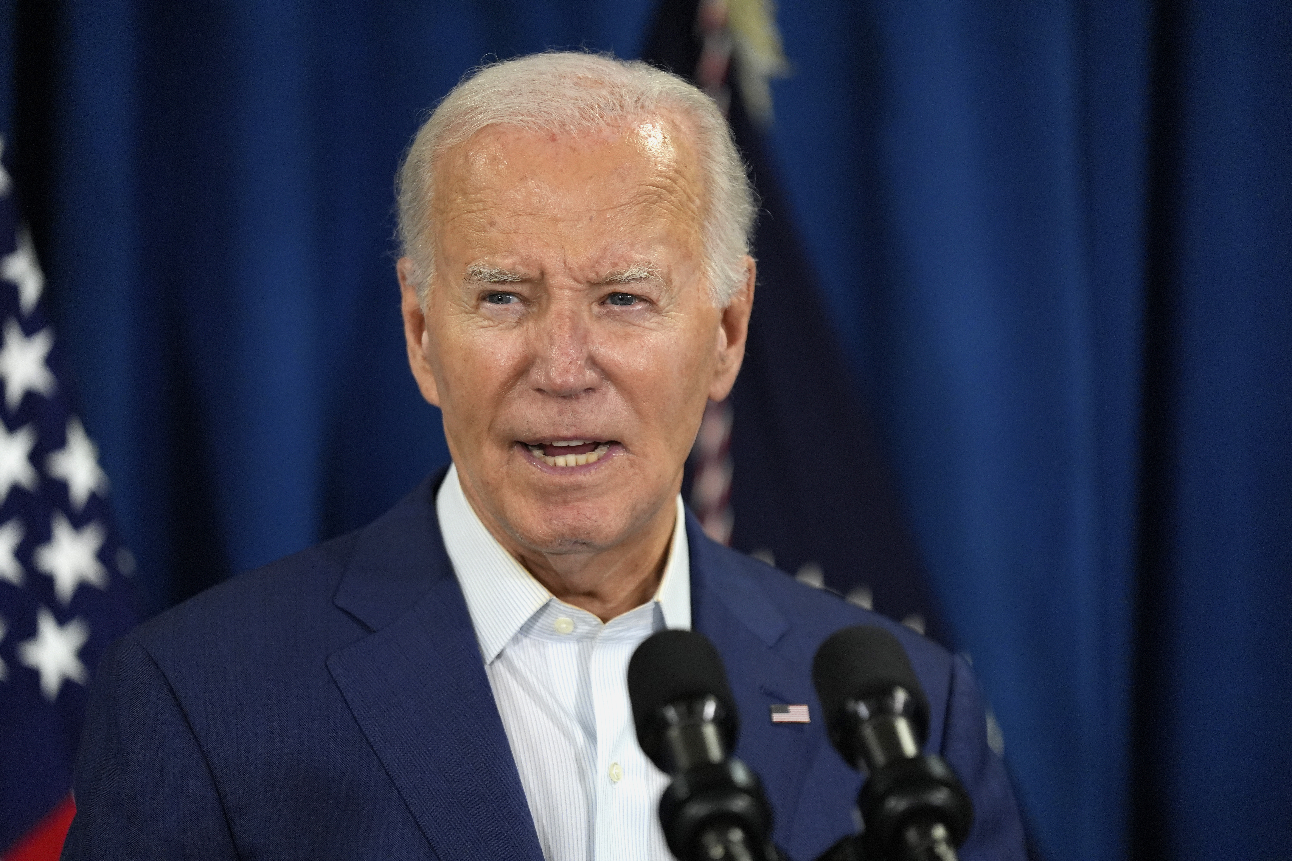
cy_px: 430
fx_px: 7177
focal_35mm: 200
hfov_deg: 10.3
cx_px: 646
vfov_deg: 6.9
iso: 2500
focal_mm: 200
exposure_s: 1/800
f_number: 2.8
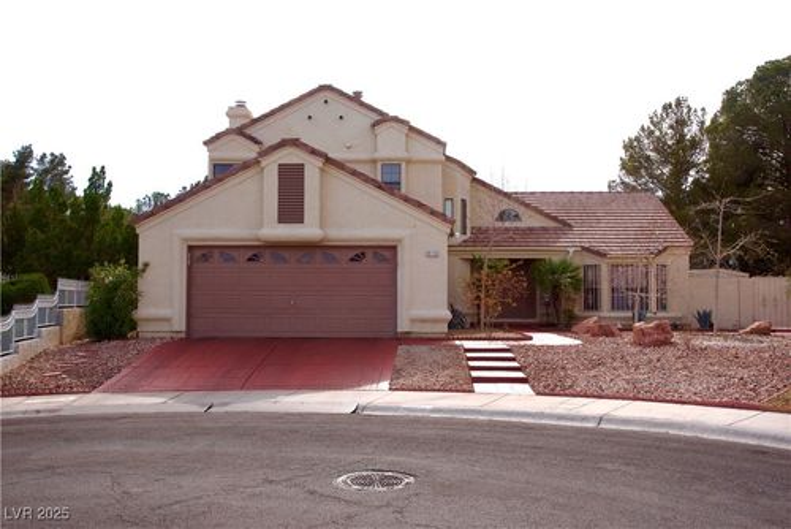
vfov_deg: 37.9
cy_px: 264
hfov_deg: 54.4
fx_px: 769
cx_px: 396
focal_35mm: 35
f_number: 13
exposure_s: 1/200
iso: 100
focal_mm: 35
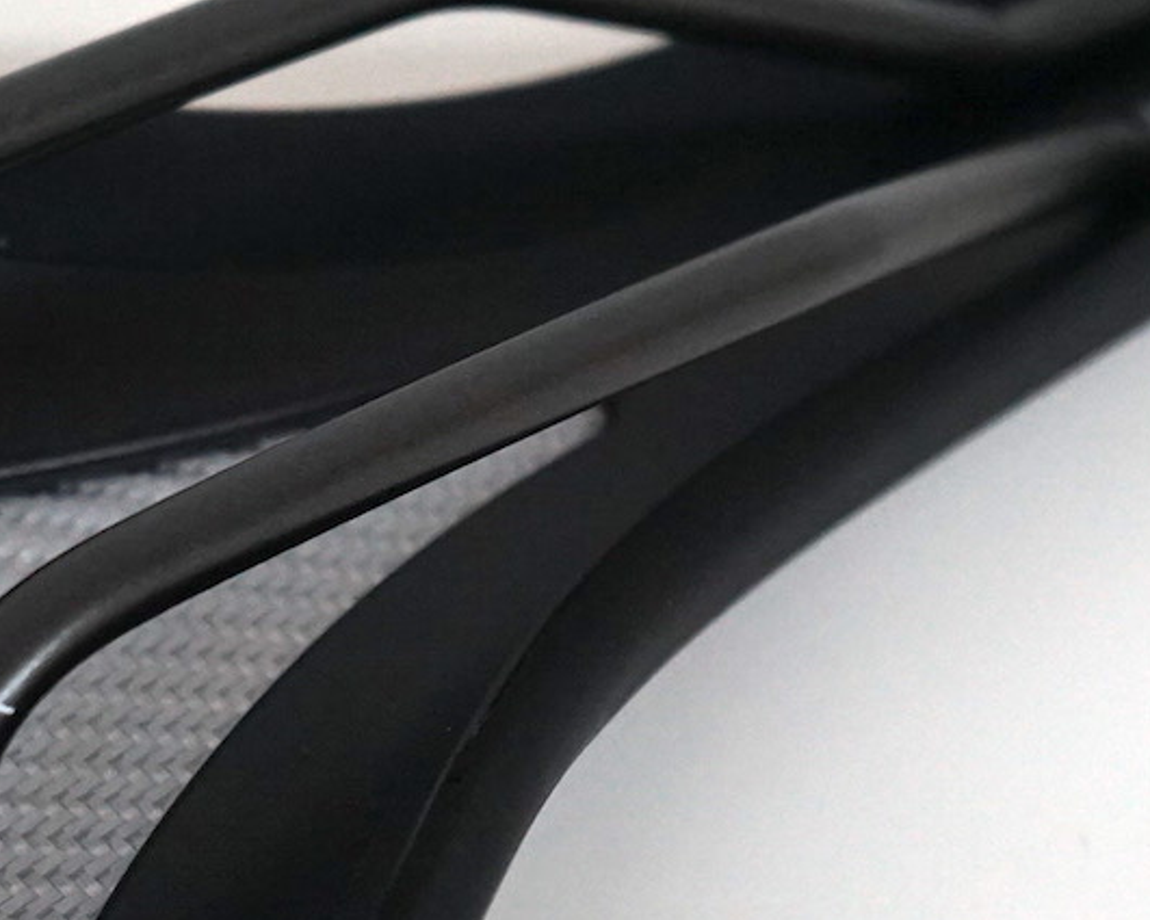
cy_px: 505
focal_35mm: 171
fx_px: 5821
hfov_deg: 11.3
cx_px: 373
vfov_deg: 9.0
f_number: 4.5
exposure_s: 1/160
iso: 1600
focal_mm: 44
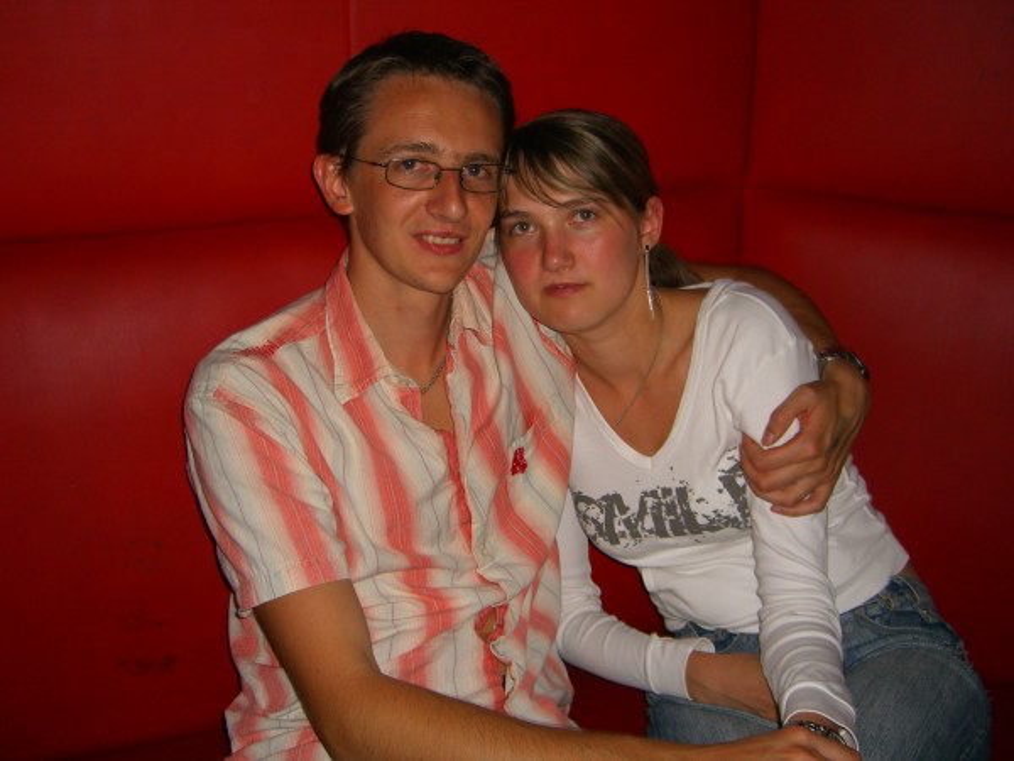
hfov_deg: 49.0
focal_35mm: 38
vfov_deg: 37.7
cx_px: 507
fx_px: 1113
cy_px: 380
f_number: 2.8
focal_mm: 7.9
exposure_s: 1/60
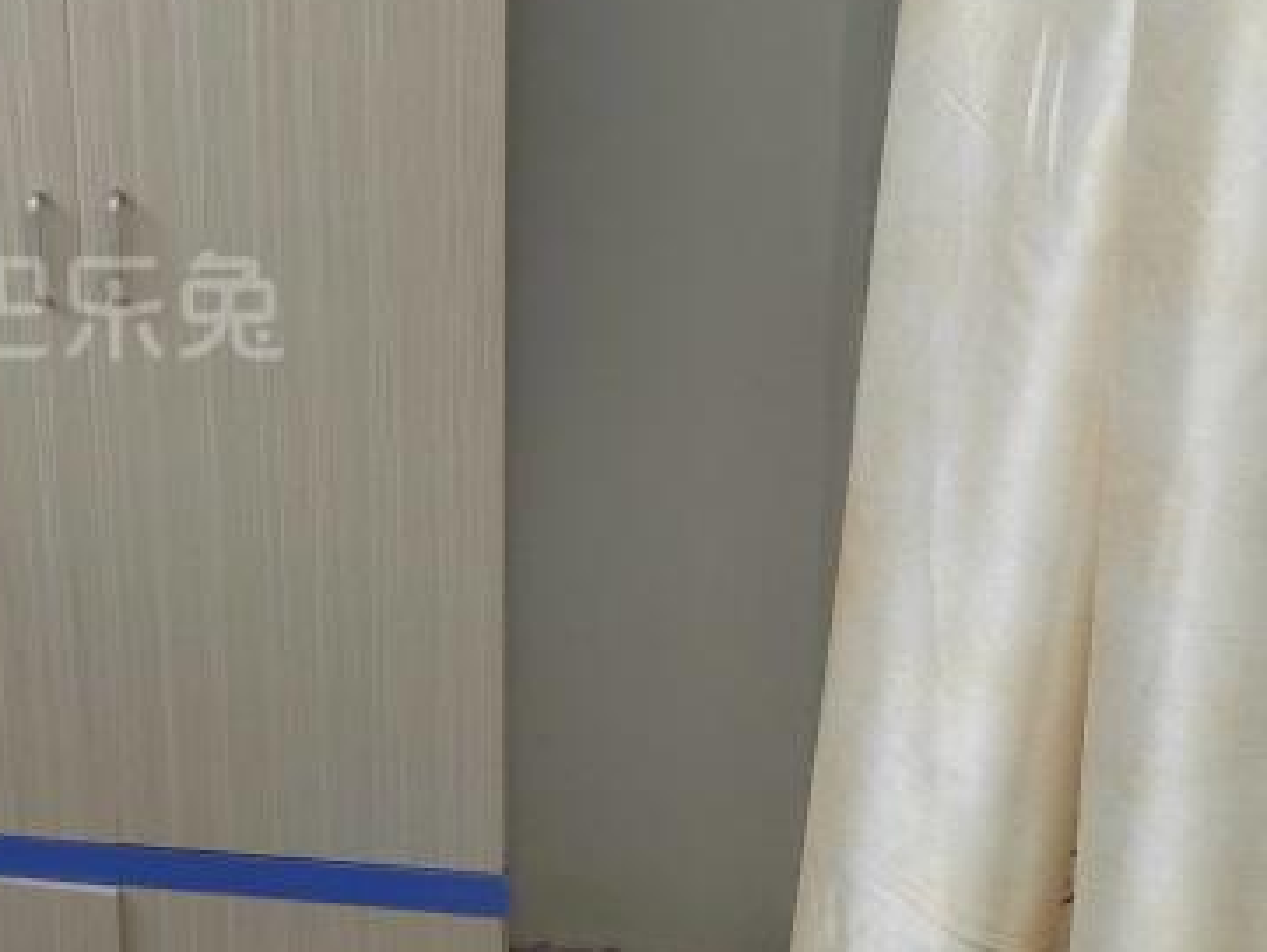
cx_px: 4
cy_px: 270
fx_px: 1867
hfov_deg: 34.2
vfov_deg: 28.3
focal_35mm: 51
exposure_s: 1/100
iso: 2309
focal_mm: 5.52
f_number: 1.9
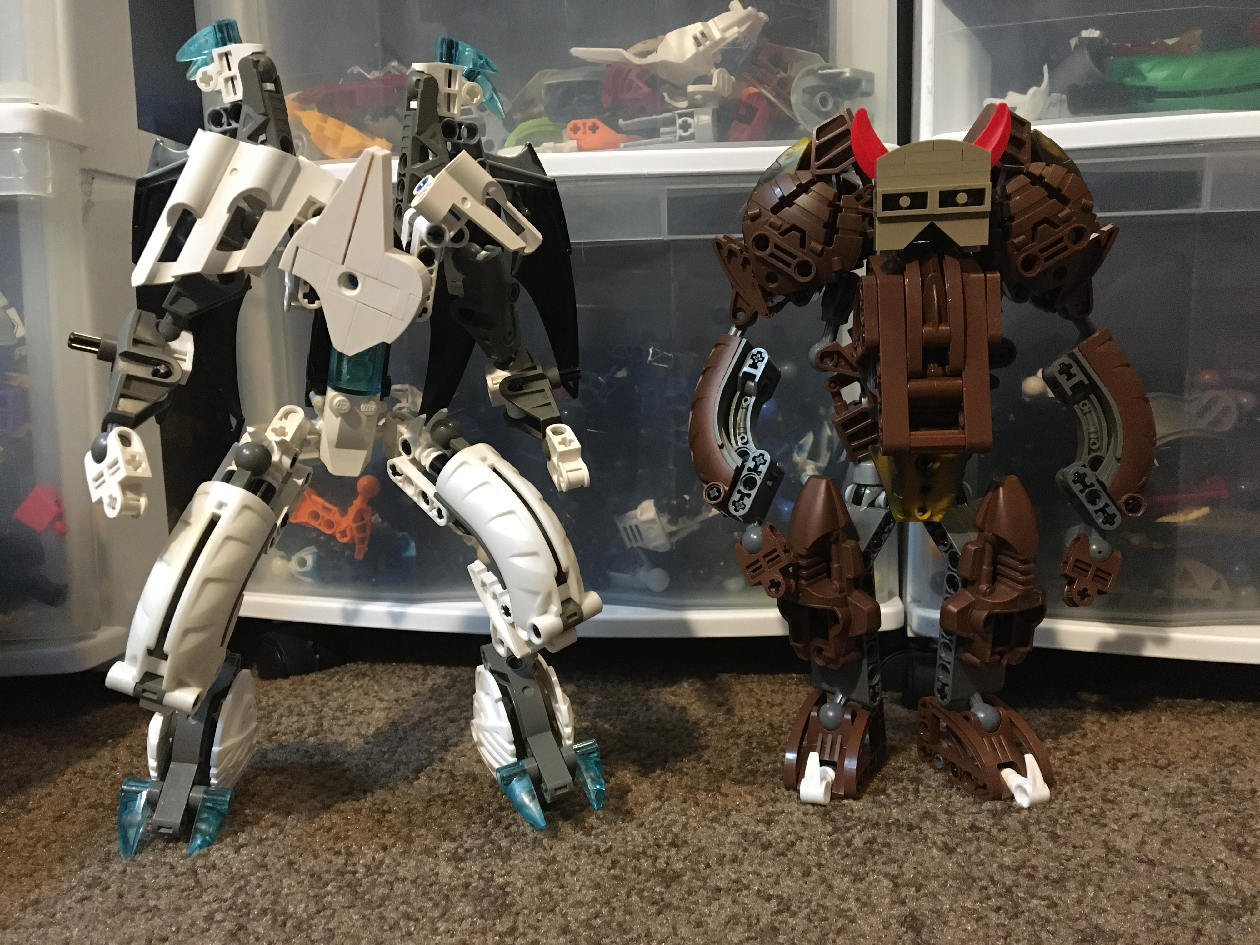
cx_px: 630
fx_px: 1056
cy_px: 472
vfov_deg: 48.2
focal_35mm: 29
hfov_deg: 61.7
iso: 250
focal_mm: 4.15
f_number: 2.2
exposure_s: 1/15
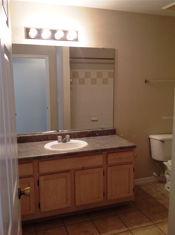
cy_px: 118
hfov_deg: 40.6
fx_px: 237
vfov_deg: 52.7
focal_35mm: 35
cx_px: 88
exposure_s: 1/15
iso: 64
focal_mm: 4.28
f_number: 2.4
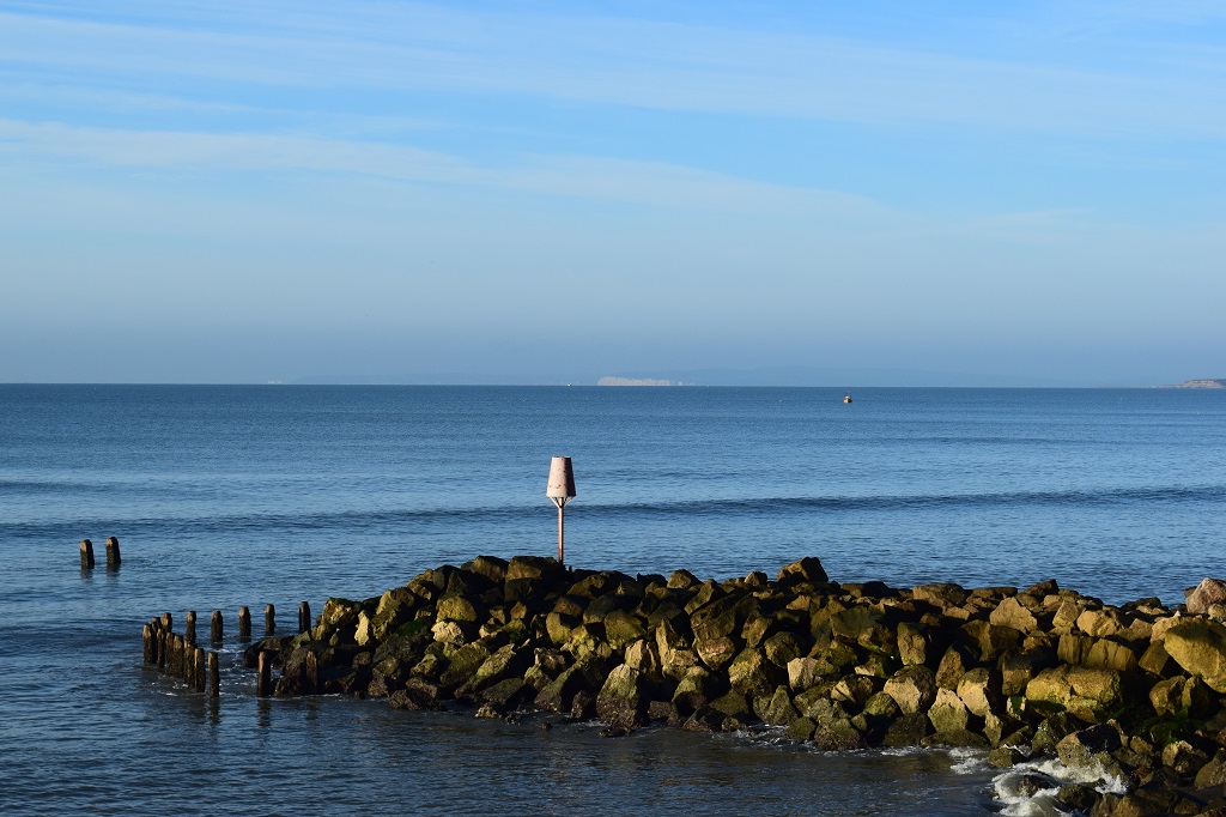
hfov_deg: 24.6
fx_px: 2809
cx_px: 613
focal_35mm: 82
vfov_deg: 16.5
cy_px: 408
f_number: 11
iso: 400
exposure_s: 1/500
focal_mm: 55
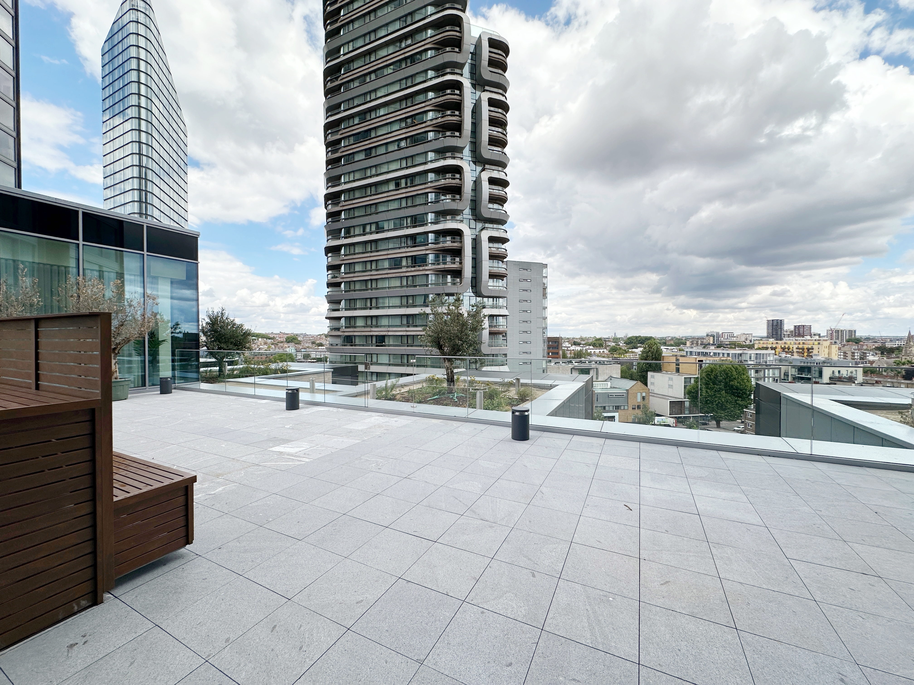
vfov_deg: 85.7
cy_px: 342
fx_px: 370
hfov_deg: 102.1
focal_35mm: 14
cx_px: 457
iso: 50
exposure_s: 1/1319
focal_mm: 2.22
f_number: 2.2
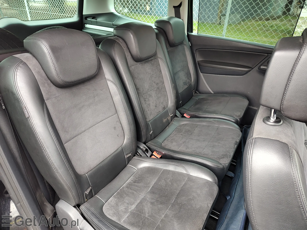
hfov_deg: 73.9
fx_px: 204
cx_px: 154
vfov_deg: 58.9
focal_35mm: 23
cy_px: 115
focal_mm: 5.56
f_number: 1.8
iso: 497
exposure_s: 1/50
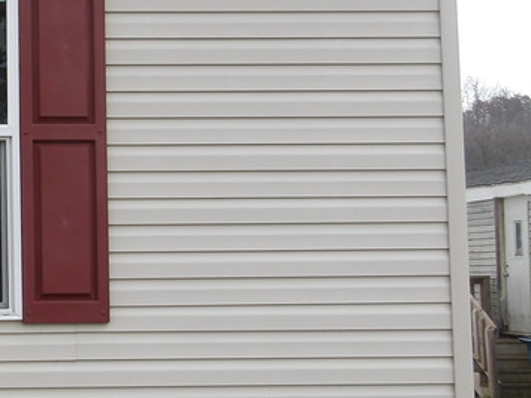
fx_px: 1165
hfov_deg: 23.7
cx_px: -81
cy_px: 193
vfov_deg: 19.4
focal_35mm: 76
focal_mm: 4.9
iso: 100
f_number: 3
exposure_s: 1/339
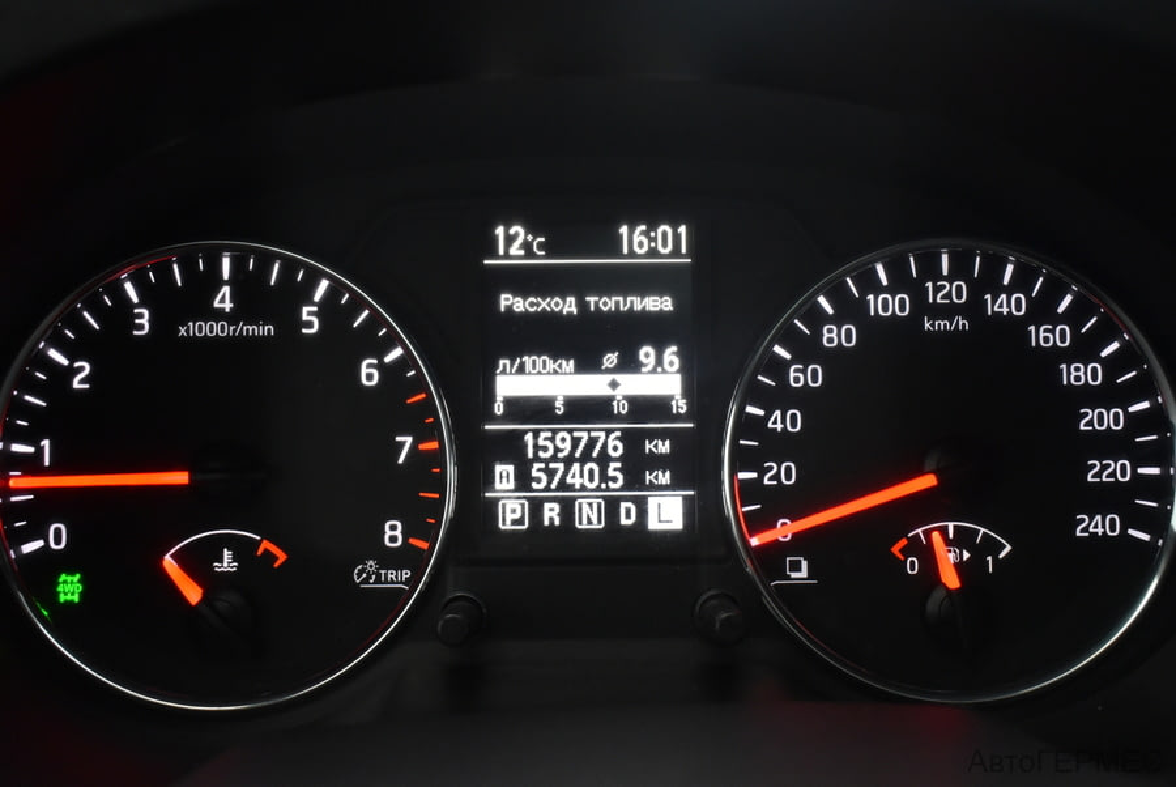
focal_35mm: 42
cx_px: 588
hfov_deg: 46.4
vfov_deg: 32.0
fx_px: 1373
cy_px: 394
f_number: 4.2
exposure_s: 1/60
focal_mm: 28
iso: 2000
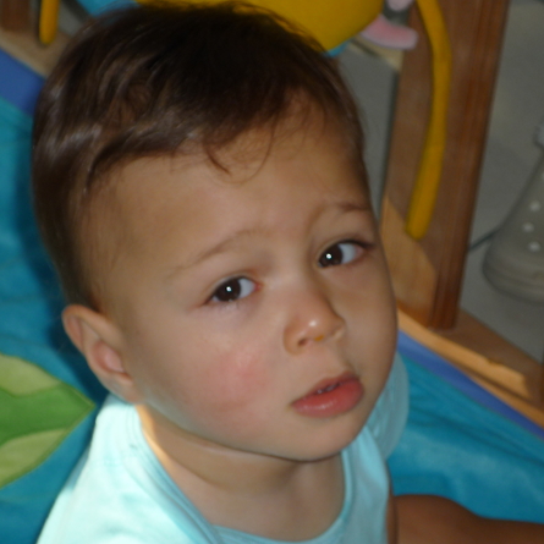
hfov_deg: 12.2
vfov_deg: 12.2
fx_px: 2543
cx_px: 240
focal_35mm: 143
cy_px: 274
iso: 100
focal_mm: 20.8
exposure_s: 1/60
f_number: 5.8
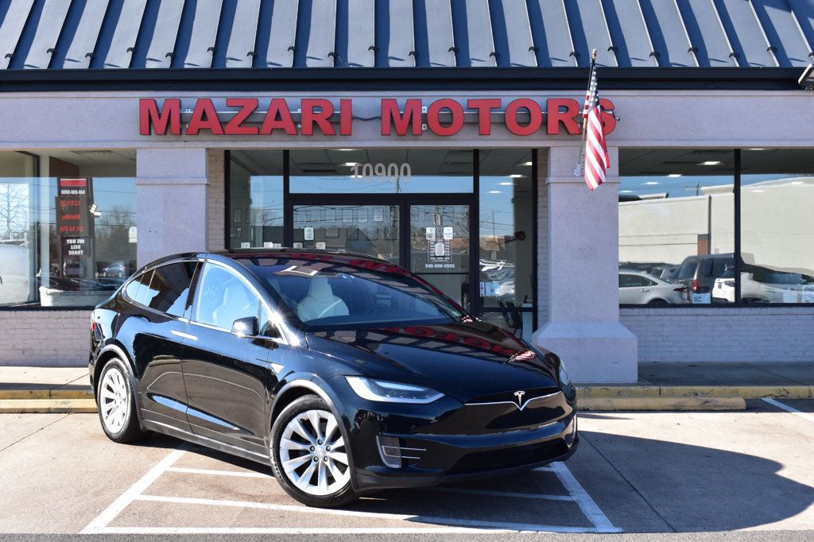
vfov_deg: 28.1
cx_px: 407
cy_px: 271
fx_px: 1085
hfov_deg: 41.1
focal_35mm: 48
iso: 400
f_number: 10
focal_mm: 32
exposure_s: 1/250
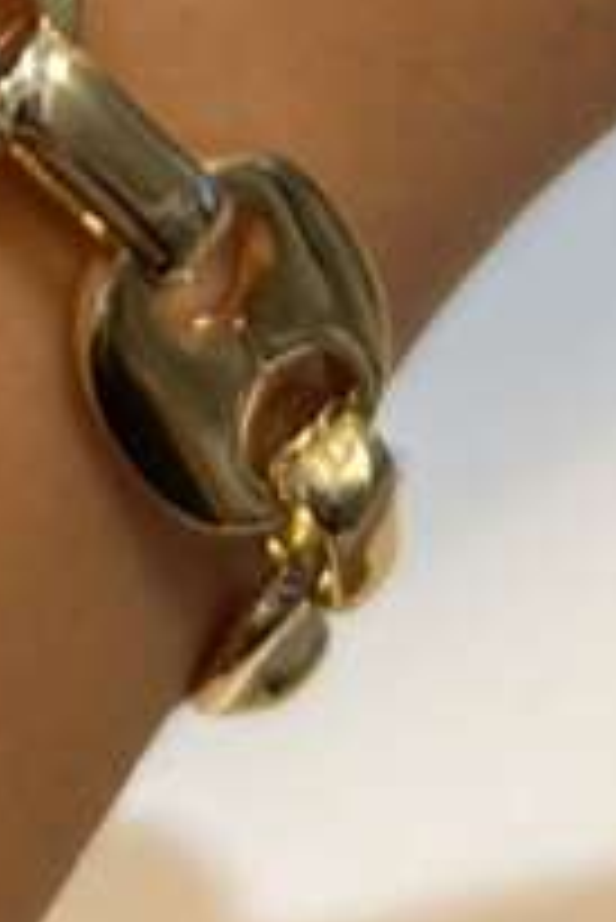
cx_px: -360
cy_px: -1048
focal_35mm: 135
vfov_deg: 12.8
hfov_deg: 9.8
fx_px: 3459
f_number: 1.5
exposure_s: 1/33
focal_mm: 5.7
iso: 400
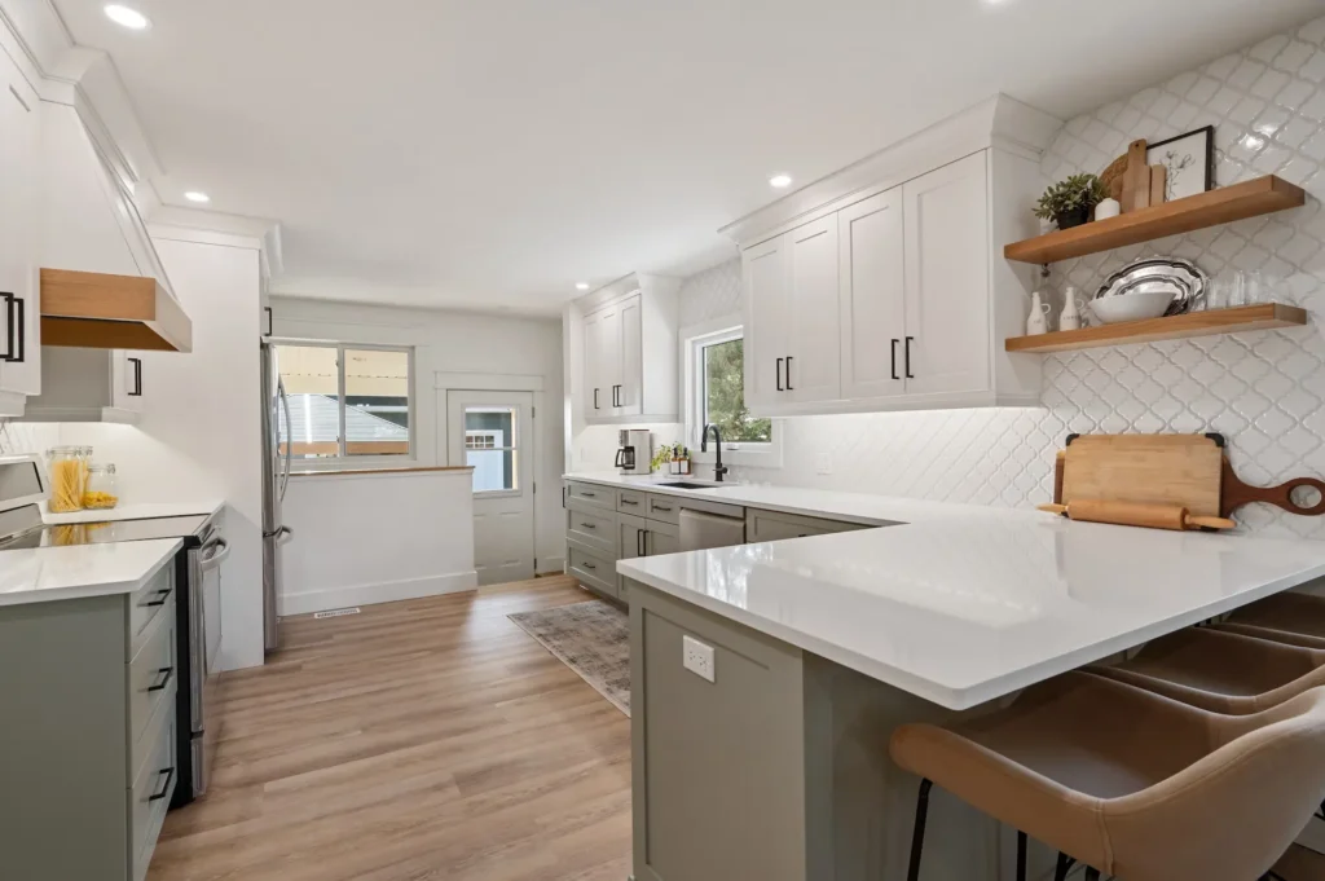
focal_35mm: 16
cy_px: 440
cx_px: 662
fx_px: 607
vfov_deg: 72.0
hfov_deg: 95.0
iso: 800
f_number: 10
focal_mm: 16.5
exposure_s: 1/25
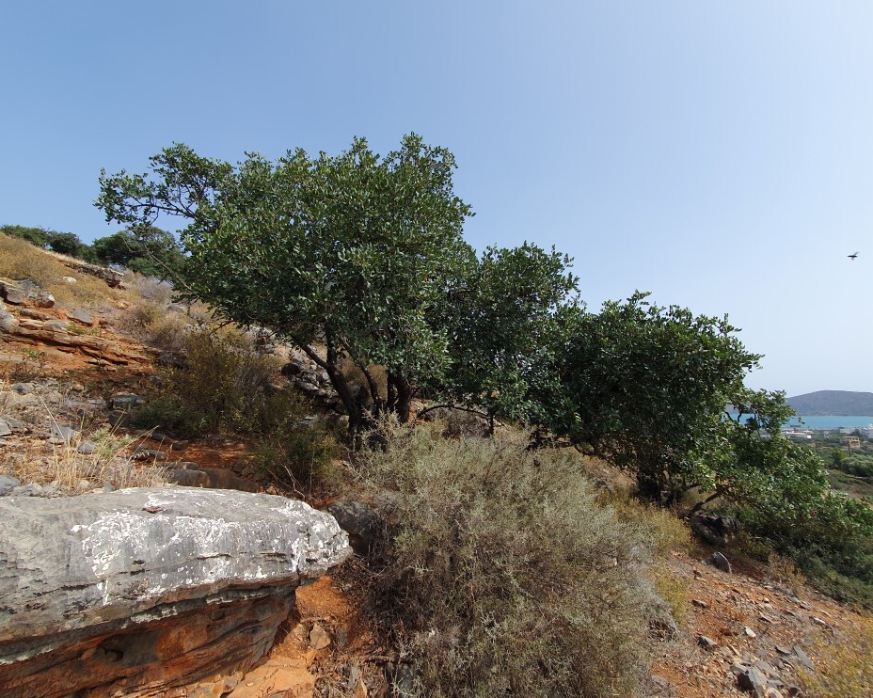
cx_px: 432
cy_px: 341
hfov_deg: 100.7
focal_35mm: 14
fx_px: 362
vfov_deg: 87.9
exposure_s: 1/1018
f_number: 2.2
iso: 50
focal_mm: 1.8
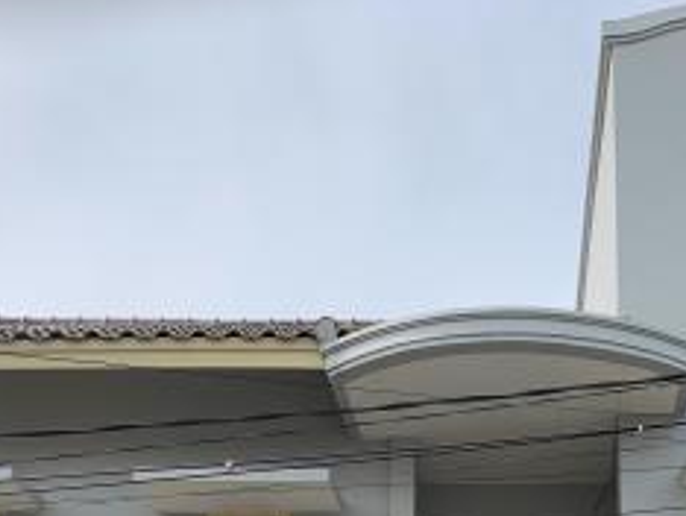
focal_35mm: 68
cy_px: 645
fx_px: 1349
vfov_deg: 20.1
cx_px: 535
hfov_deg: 28.0
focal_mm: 4.25
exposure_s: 1/2033
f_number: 1.8
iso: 25
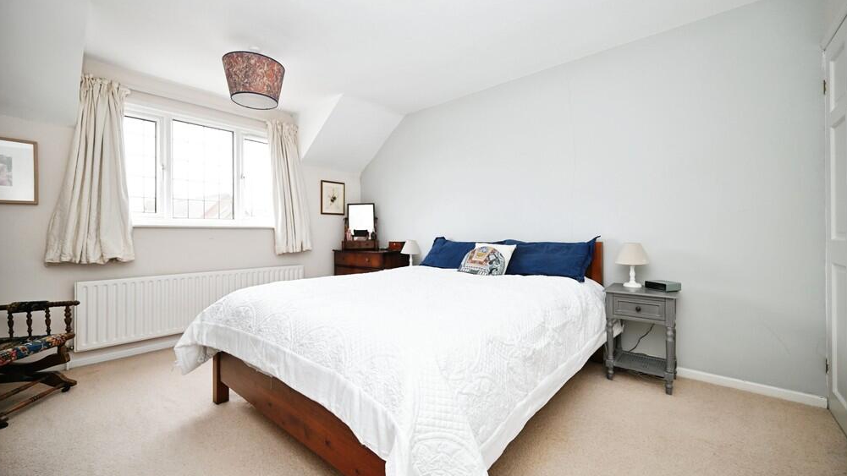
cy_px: 230
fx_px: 337
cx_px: 426
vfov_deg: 70.5
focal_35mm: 15
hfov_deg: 103.0
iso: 360
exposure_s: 1/60
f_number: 4
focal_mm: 14
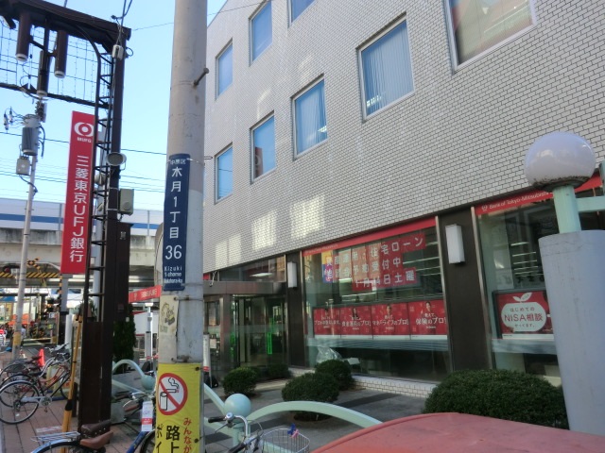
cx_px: 302
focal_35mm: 24
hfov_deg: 71.6
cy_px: 226
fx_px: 419
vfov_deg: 56.8
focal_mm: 4.3
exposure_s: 1/320
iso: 80
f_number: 3.2
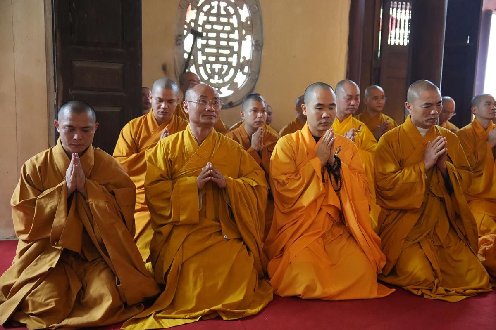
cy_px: 165
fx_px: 537
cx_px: 248
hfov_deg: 49.6
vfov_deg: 34.2
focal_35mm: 39
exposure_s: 1/50
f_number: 2.8
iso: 8000
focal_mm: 39
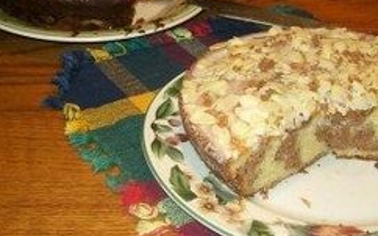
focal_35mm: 63
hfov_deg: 32.5
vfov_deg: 20.6
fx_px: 649
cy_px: 89
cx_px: 189
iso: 160
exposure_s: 1/60
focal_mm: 6
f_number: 2.7
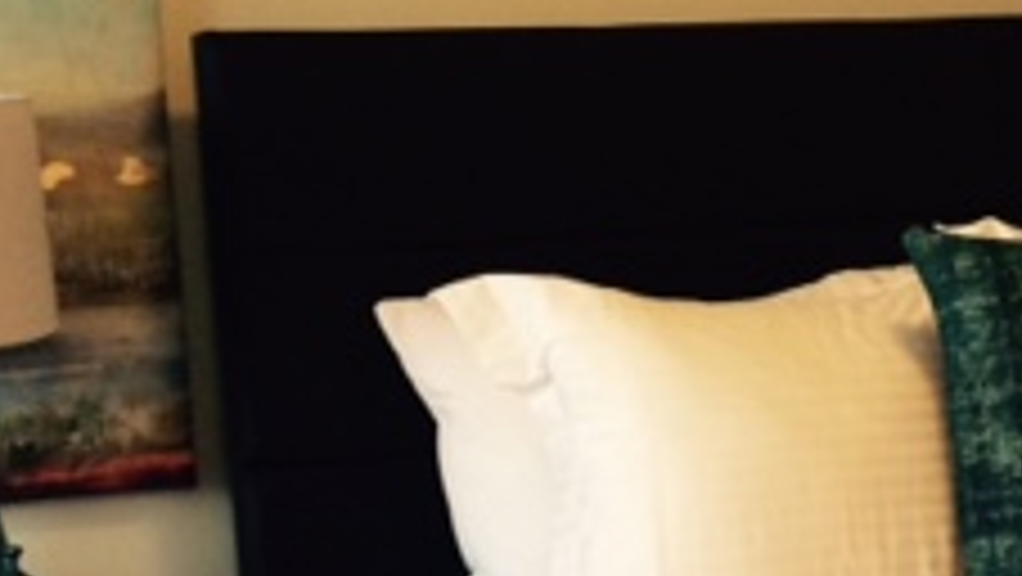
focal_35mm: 89
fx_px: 2413
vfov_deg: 13.4
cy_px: 580
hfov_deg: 23.2
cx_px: 959
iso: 100
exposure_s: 1/30
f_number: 2.2
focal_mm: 4.15
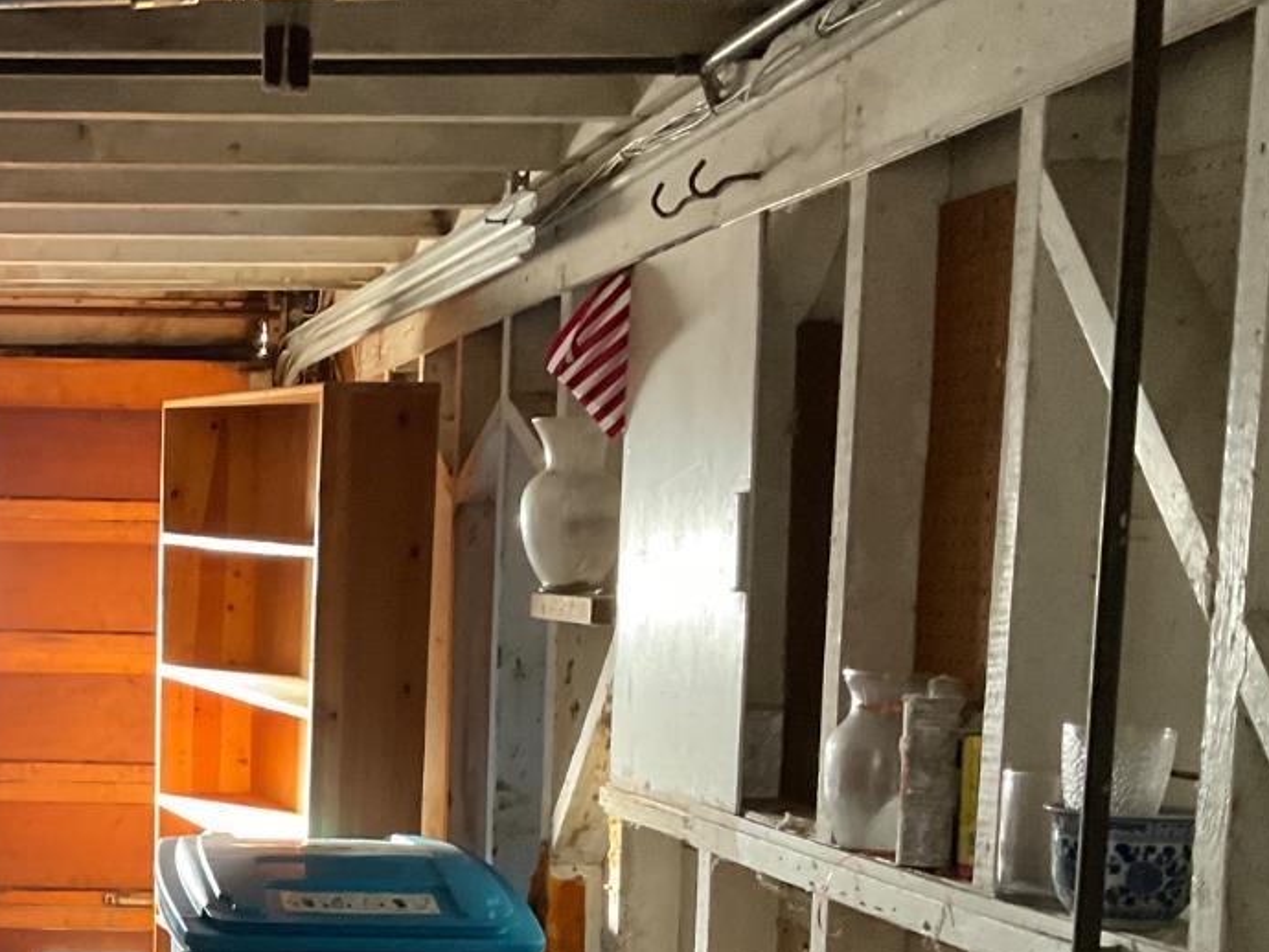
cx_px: -20
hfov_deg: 28.7
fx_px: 2310
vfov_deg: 22.7
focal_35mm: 63
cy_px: 850
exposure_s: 1/40
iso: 250
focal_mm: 3
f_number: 1.8
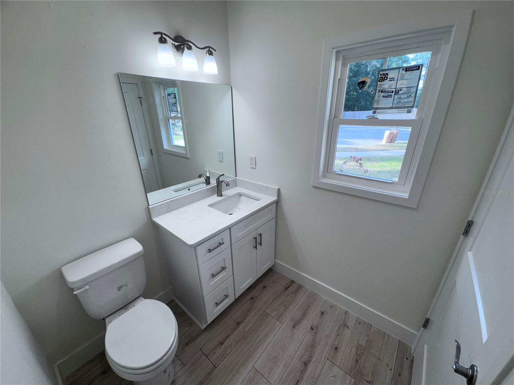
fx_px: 208
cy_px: 192
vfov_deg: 85.7
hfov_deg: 102.1
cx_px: 257
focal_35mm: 14
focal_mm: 2.22
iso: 50
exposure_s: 1/120
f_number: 2.2
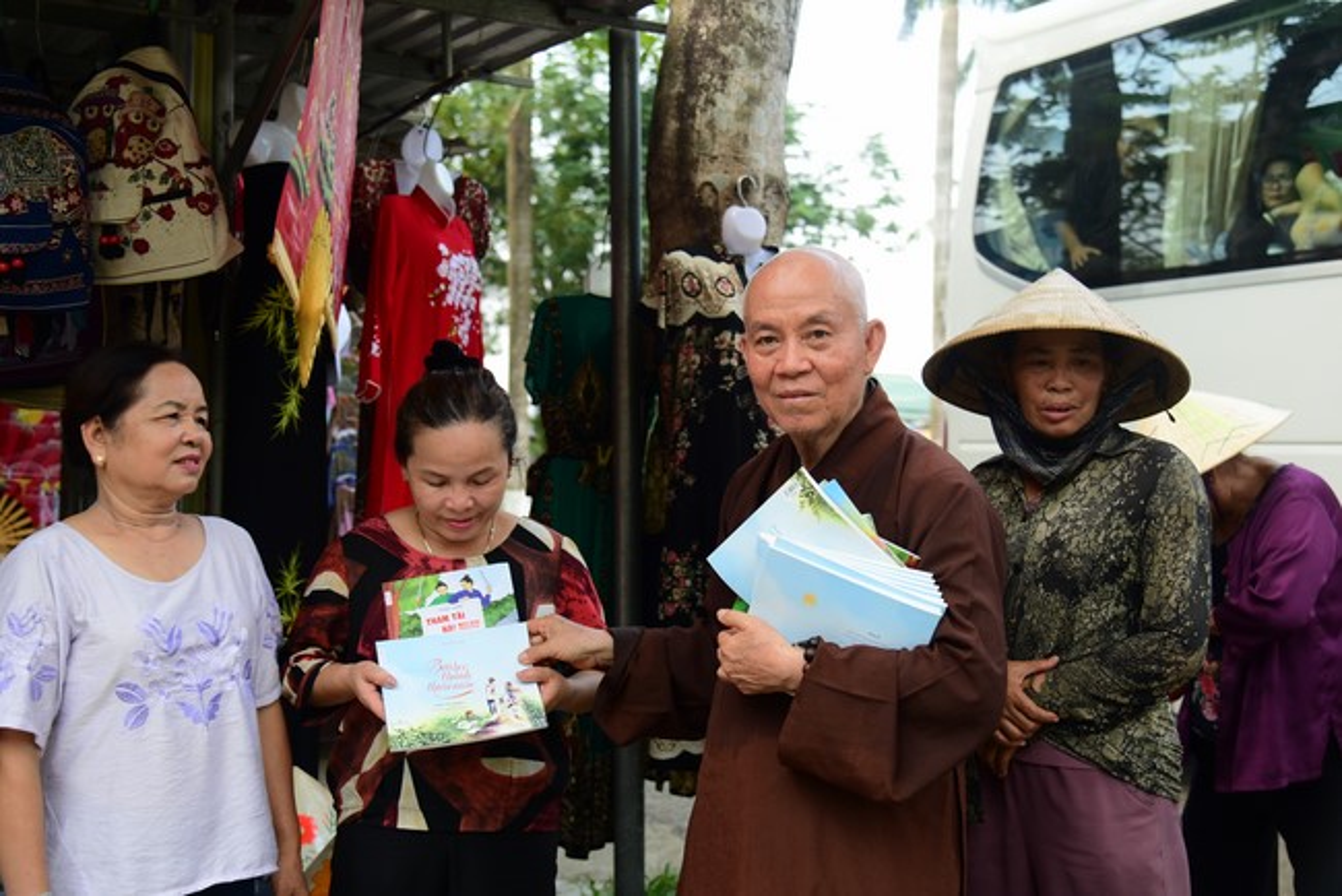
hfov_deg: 48.4
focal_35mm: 40
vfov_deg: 33.4
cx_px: 671
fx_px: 1492
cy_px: 448
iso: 320
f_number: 4
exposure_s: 1/50
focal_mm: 40
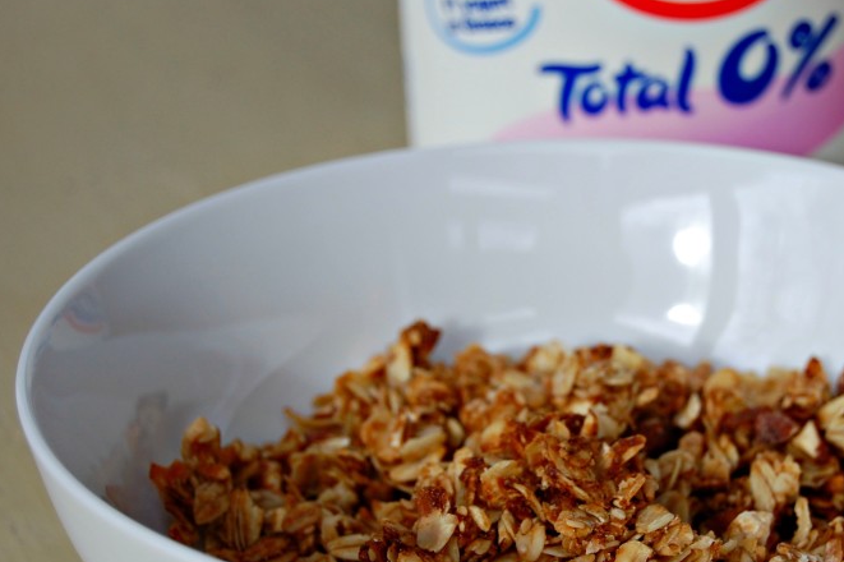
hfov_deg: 16.0
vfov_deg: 10.7
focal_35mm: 128
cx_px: 587
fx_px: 2994
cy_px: 321
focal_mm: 55
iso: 200
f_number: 5.6
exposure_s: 1/400
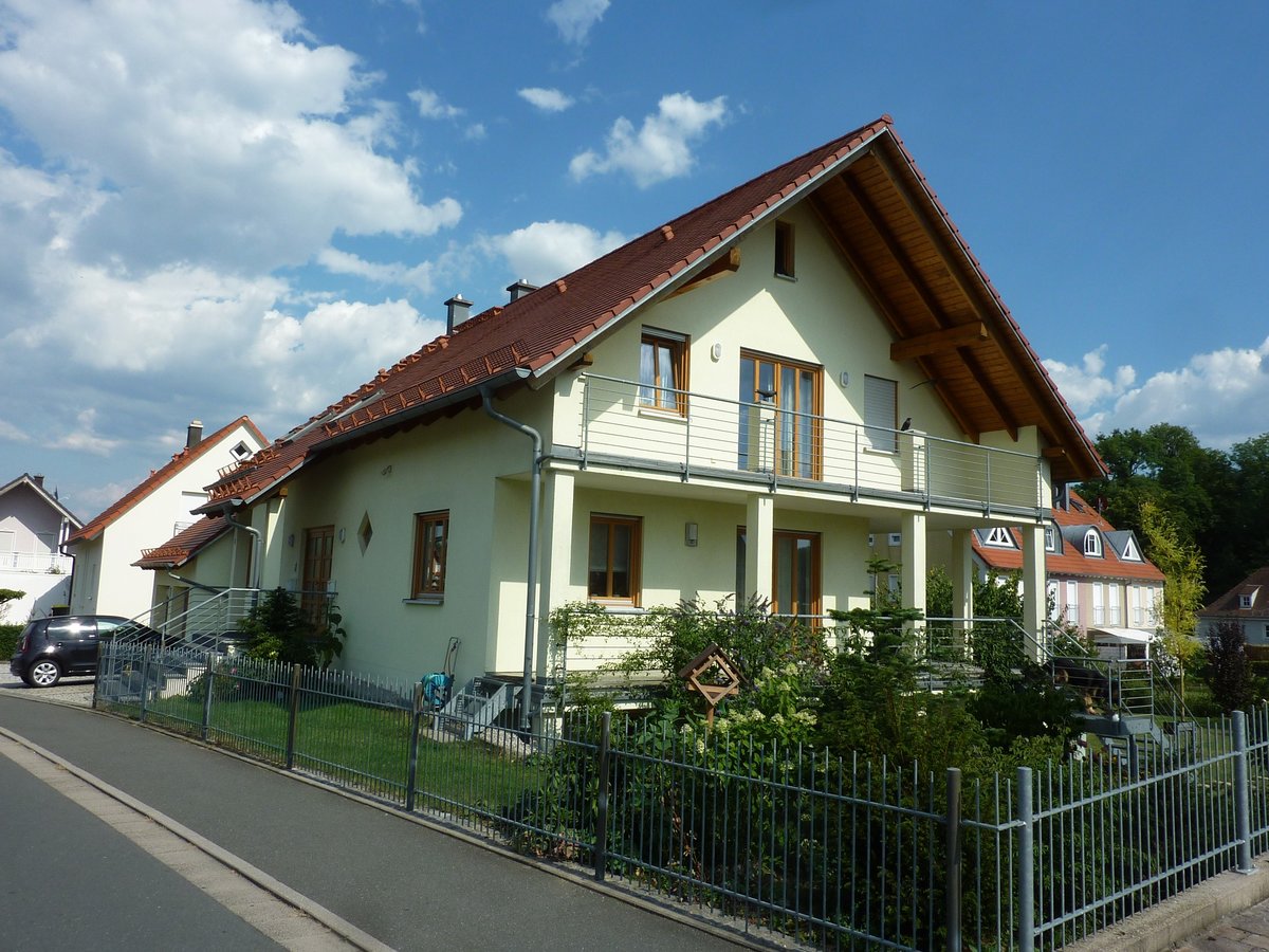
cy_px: 476
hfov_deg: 69.4
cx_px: 634
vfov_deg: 54.9
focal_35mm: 25
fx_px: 916
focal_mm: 4.1
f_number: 5.6
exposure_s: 1/400
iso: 80
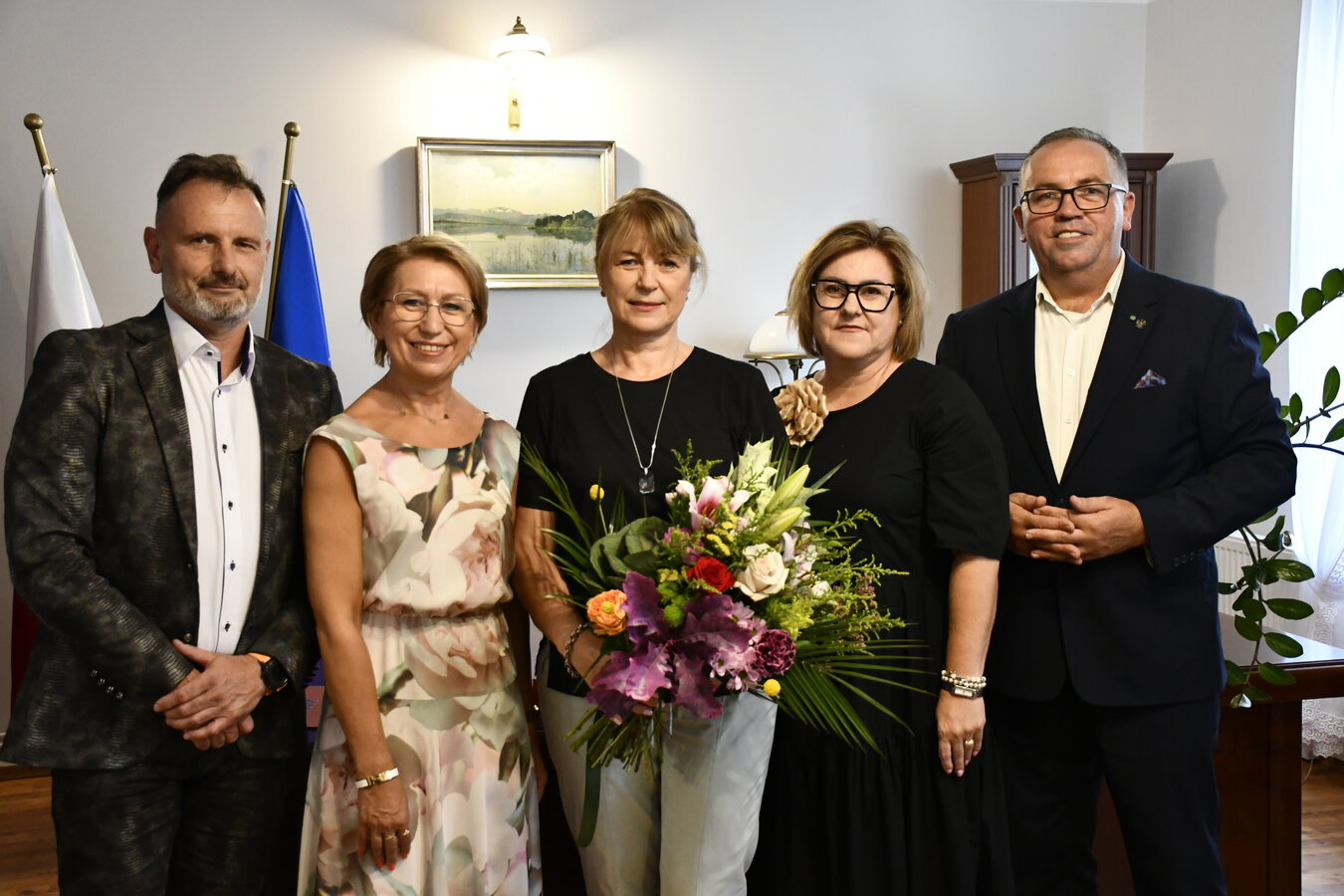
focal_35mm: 40
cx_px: 672
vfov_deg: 33.4
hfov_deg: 48.5
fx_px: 1493
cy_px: 448
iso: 2800
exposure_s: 1/125
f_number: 4
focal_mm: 27
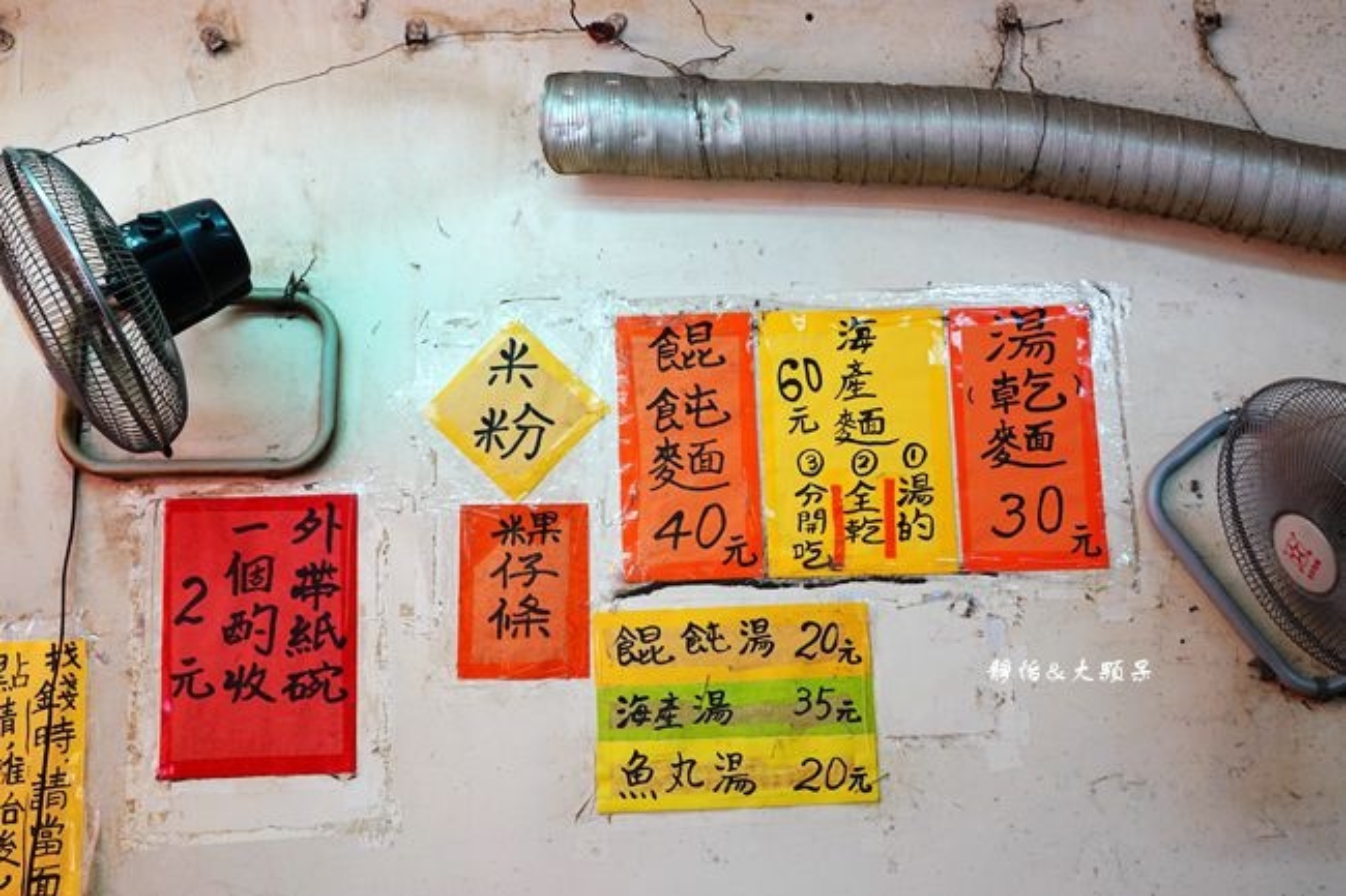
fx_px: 1607
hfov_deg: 45.4
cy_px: 448
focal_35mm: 43
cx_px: 673
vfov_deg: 31.2
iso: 320
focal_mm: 15.9
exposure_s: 1/50
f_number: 4
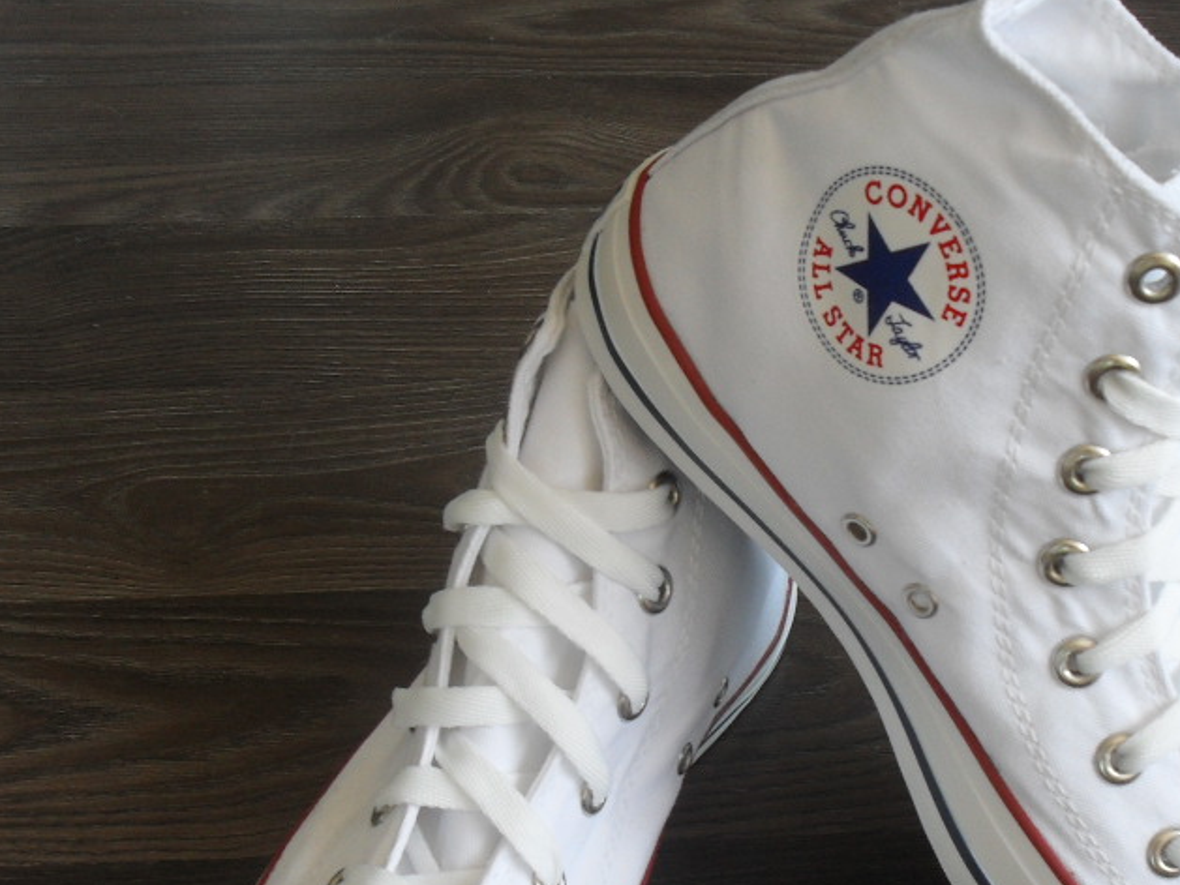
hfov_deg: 33.5
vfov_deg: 25.5
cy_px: 624
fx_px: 1943
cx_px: 795
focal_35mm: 57
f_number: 3.2
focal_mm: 6.3
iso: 100
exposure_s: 1/60
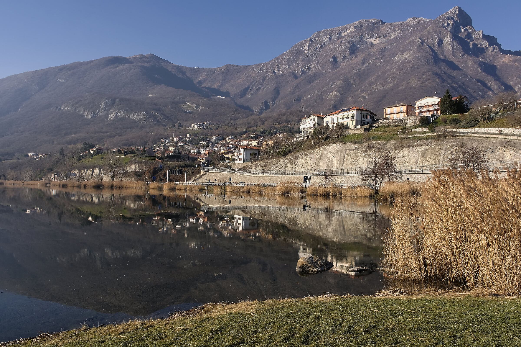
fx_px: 420
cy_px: 174
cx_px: 260
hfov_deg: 63.7
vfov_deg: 45.0
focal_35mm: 29
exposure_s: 1/200
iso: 320
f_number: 13
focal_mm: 19.6
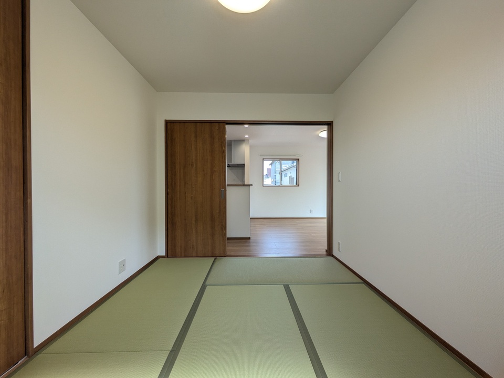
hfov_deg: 102.1
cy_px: 189
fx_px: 204
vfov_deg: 85.7
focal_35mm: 14
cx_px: 252
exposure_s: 1/120
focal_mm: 1.83
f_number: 2.2
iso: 55
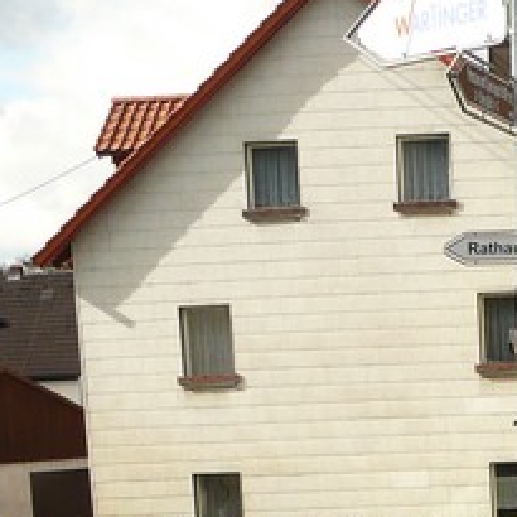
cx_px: 683
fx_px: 1909
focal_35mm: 113
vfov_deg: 14.4
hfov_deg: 14.7
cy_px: 774
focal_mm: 7.4
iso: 100
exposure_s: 1/125
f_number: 4
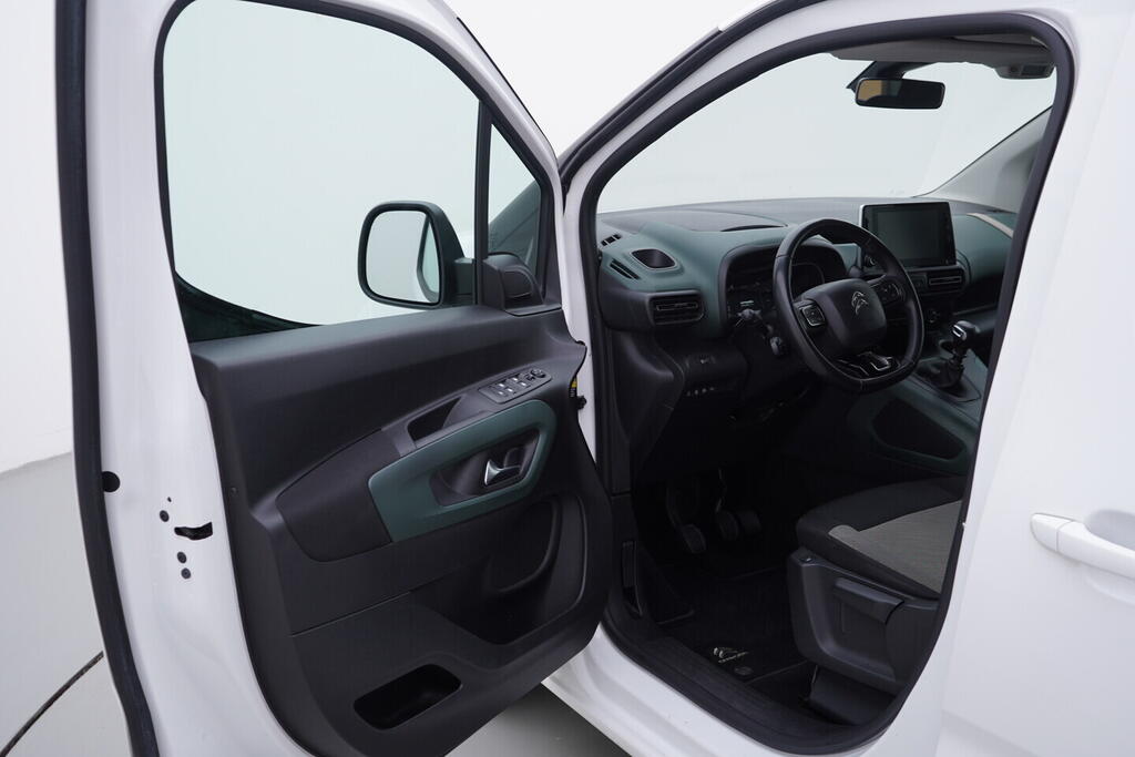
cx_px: 568
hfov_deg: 53.1
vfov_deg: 36.9
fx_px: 1135
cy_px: 378
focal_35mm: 36
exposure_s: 1/60
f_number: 3.5
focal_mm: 24
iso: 125
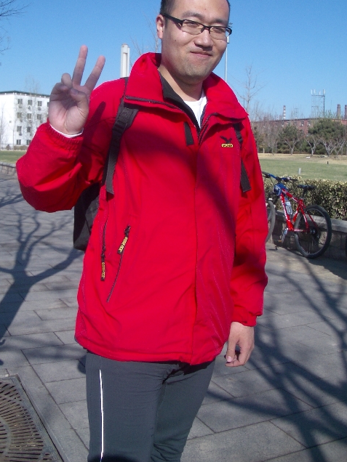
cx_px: 156
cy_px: 175
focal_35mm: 44
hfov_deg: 32.8
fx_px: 588
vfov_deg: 42.6
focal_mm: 5.8
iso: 50
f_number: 4.3
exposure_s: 1/640
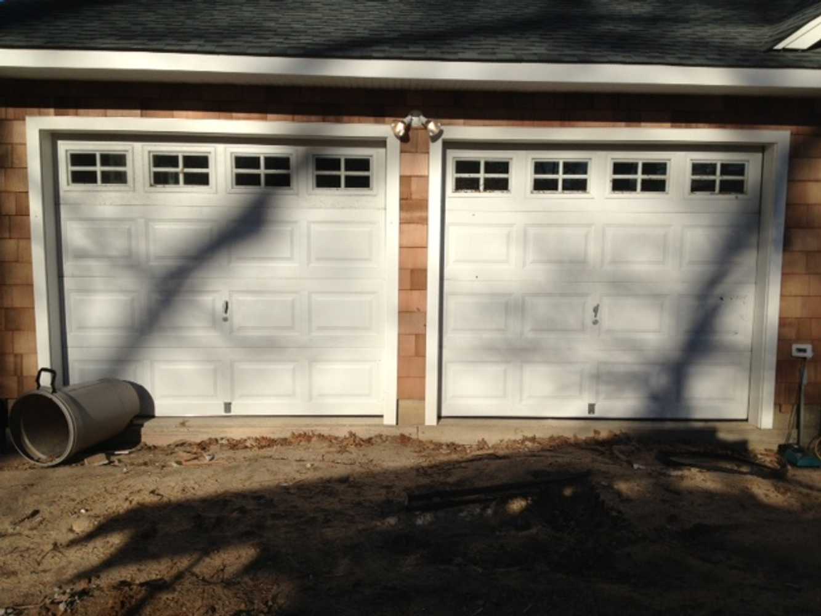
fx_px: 830
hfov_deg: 52.6
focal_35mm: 35
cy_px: 308
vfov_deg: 40.7
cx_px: 410
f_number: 2.4
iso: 50
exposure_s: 1/3247
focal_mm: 4.28
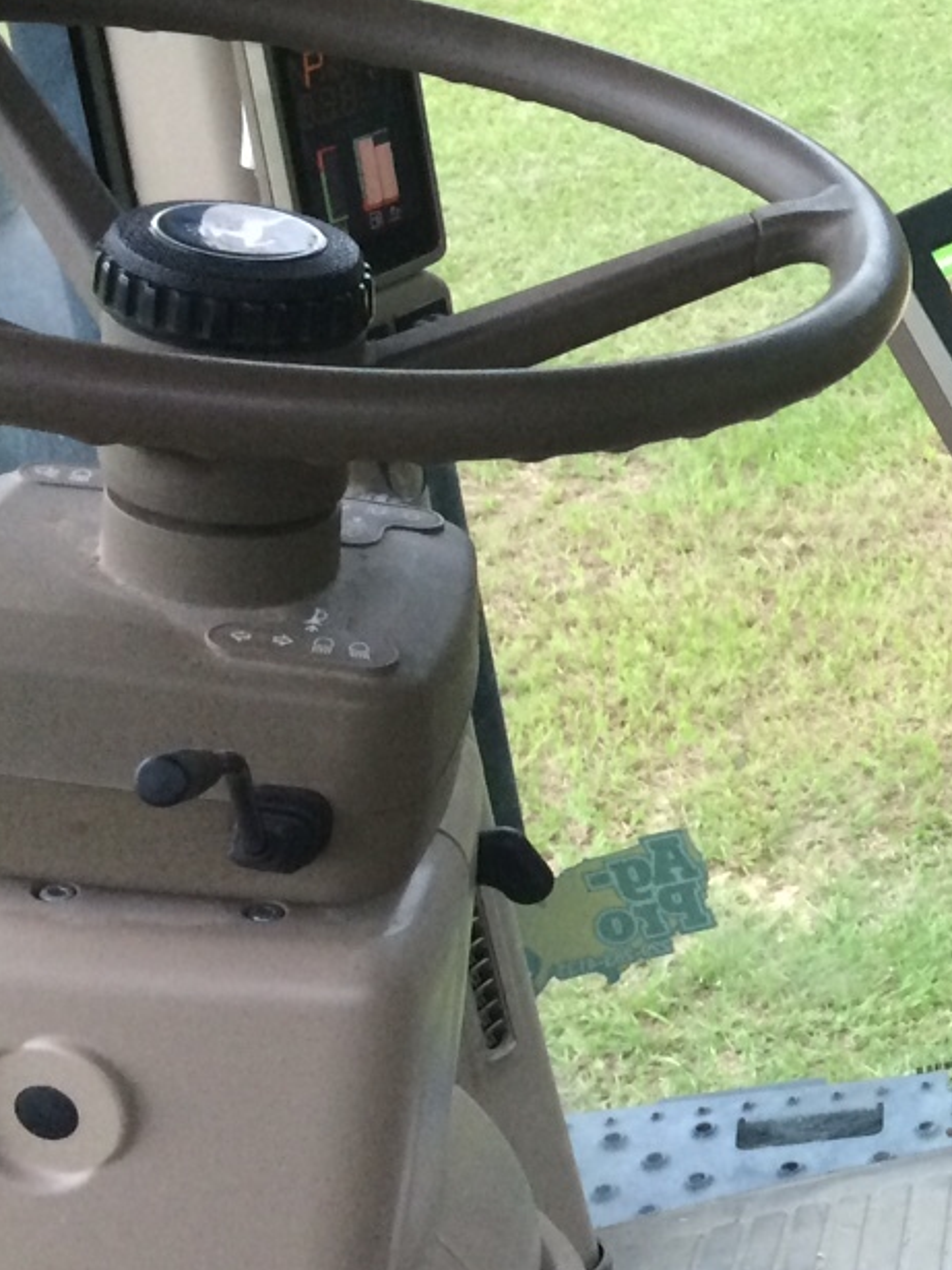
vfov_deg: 25.3
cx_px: 1543
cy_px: 636
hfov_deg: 16.8
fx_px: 2824
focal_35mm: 77
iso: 125
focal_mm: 4.15
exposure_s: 1/30
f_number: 2.2
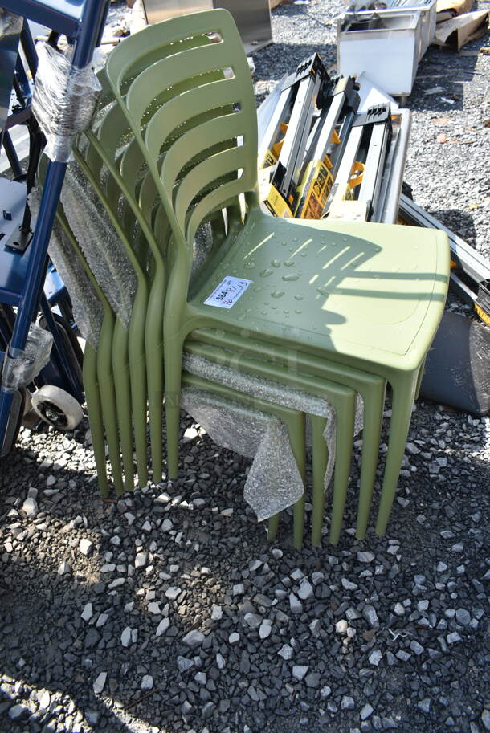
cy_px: 366
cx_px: 245
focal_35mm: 27
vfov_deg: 67.3
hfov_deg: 48.0
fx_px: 550
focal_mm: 18
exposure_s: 1/160
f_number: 6.3
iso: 100
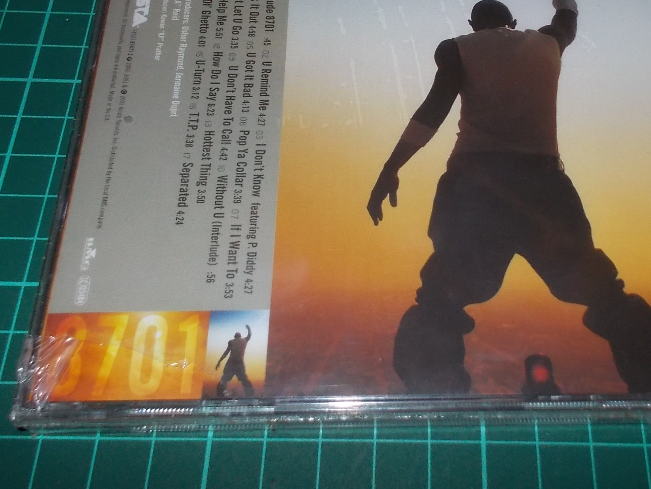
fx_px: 828
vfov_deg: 32.7
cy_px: 172
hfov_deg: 42.5
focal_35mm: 44
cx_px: 419
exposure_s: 1/30
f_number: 3.3
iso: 200
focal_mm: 4.1
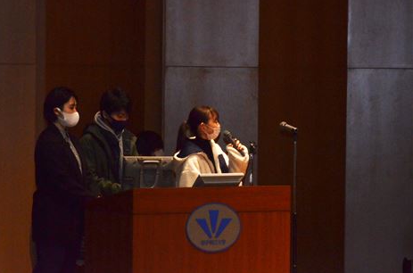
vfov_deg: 5.6
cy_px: 131
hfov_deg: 8.5
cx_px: 192
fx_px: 2780
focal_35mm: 243
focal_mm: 150
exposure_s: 1/60
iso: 3200
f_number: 25
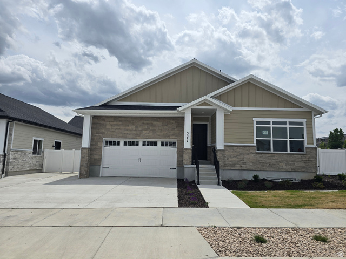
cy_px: 130
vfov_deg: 58.9
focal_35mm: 23
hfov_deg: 73.9
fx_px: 230
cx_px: 173
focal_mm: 6.3
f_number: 1.7
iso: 12
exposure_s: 1/1732
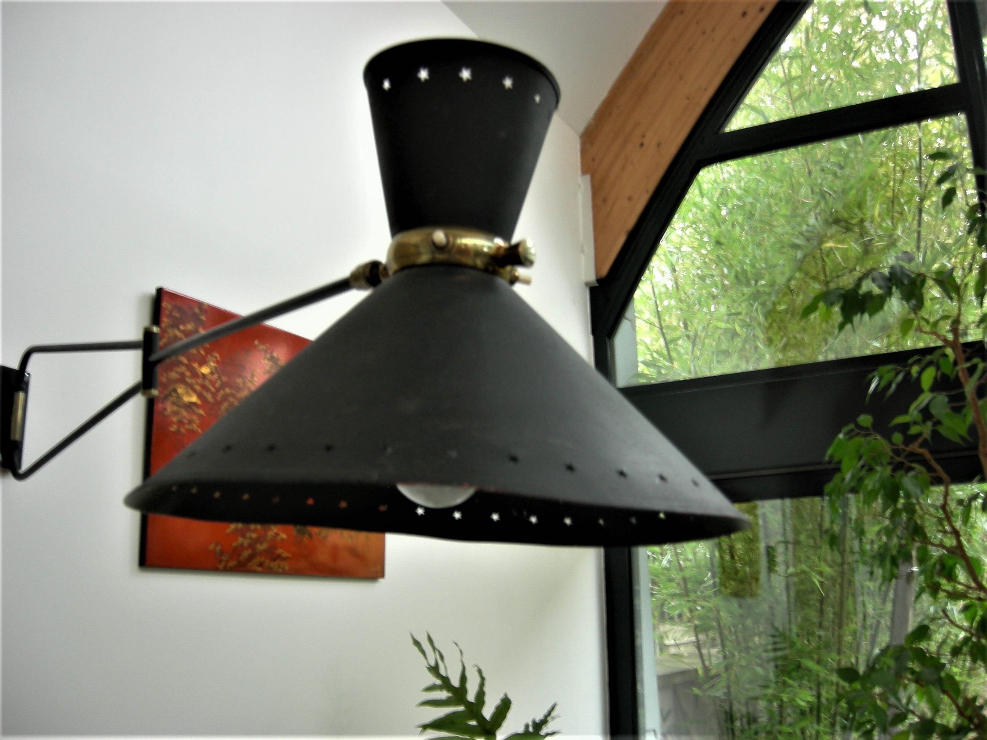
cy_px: 370
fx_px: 1026
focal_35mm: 36
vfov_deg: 39.7
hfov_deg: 51.4
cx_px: 494
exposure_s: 1/6.6
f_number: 2.7
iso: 64
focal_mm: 7.5
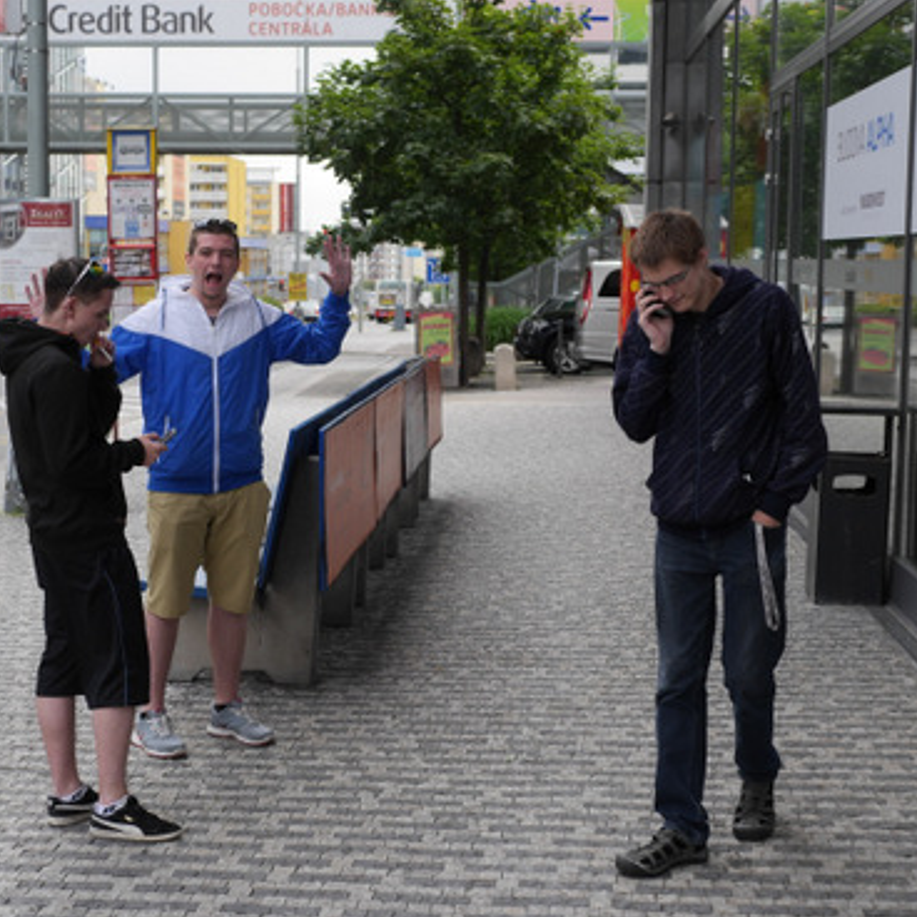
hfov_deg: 28.5
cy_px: 460
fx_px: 1798
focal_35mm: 60
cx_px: 371
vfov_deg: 28.6
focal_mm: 25
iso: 200
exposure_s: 1/640
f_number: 3.5
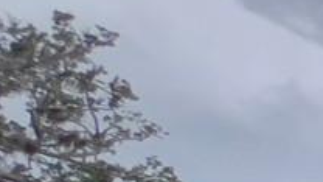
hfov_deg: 9.0
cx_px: 1188
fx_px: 934
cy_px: 614
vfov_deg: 8.5
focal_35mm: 109
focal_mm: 1.57
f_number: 1.8
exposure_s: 1/381
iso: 32
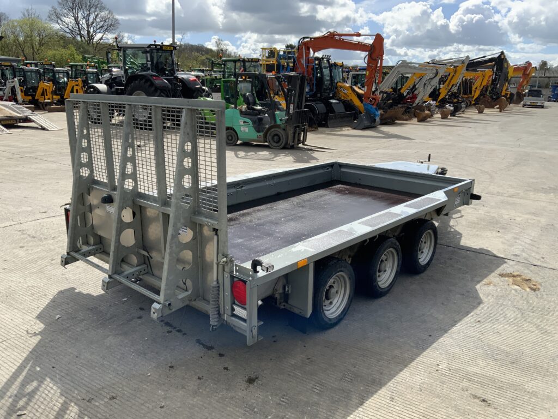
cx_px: 279
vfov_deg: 48.2
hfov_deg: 61.7
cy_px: 210
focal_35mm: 29
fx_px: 467
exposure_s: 1/1577
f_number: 1.8
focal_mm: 3
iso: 16
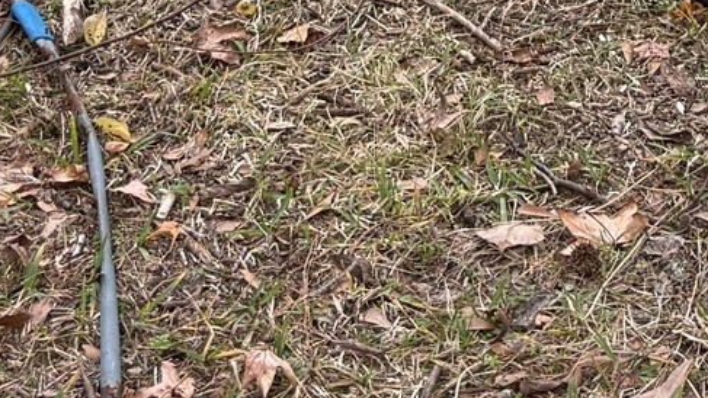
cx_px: 600
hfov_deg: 19.2
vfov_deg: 9.4
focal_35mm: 110
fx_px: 2065
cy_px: -657
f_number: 1.78
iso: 100
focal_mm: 6.76
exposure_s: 1/632
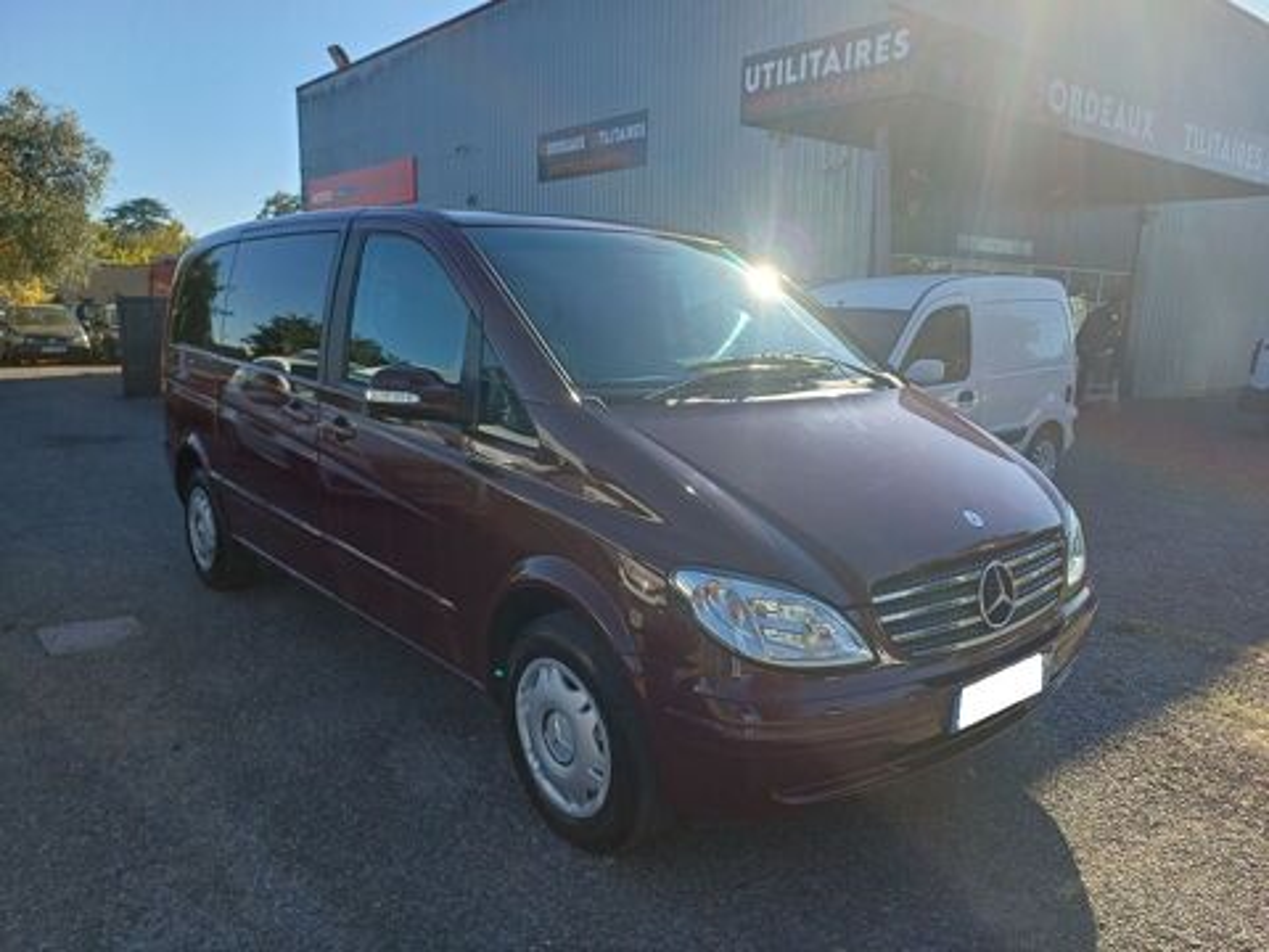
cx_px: 634
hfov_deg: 69.4
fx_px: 916
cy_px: 476
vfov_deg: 54.9
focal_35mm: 25
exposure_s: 1/654
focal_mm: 4.65
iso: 50
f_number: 1.8
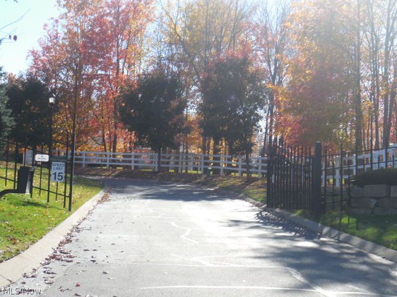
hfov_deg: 30.7
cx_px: 198
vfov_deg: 23.3
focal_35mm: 63
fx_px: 723
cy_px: 148
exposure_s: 1/250
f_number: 5.6
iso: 125
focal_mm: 11.3
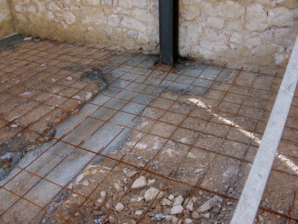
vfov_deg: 39.7
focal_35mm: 36
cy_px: 112
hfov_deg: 51.4
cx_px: 149
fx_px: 310
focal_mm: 6.3
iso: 50
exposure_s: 1/200
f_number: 2.8
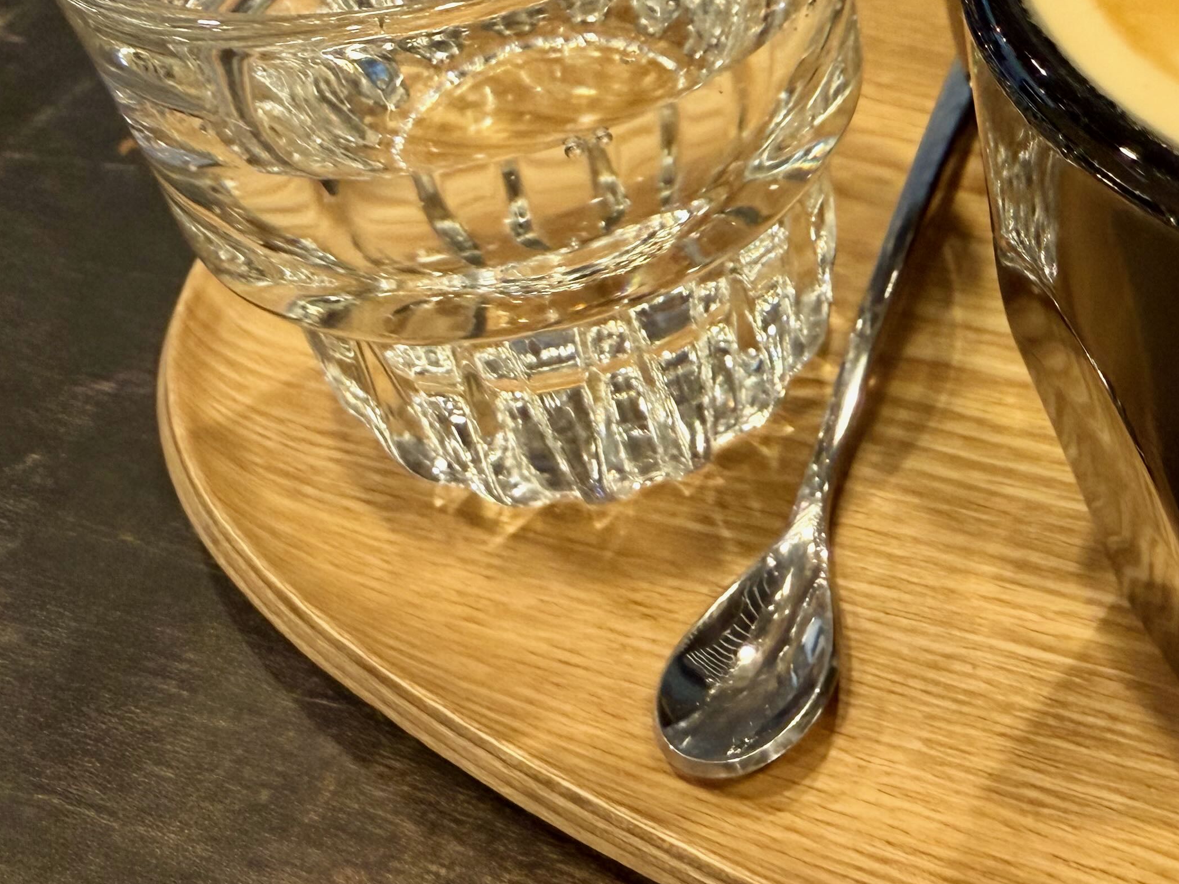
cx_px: 1108
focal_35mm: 46
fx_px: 1567
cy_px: 72
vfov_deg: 30.0
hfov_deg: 37.9
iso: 250
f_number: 2.2
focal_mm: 2.22
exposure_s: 1/120
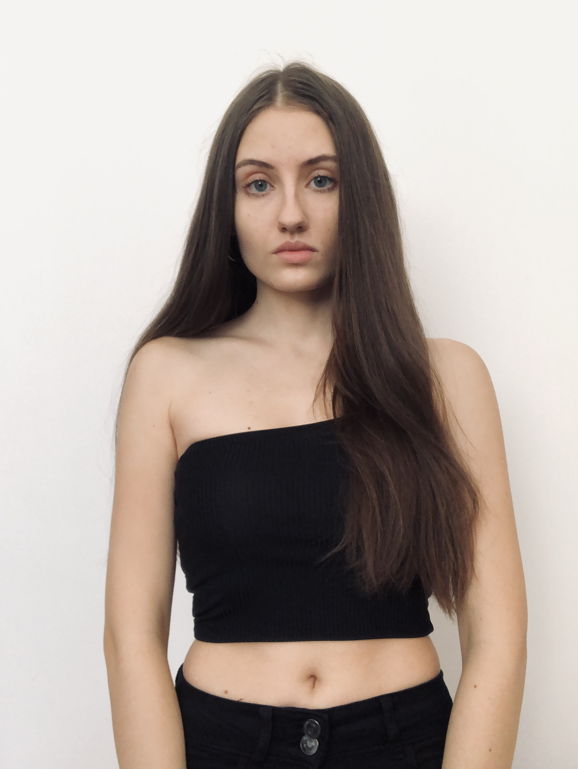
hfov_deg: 44.2
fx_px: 712
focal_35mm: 32
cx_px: 289
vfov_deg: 56.8
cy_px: 384
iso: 125
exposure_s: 1/60
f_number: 2.2
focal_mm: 2.87
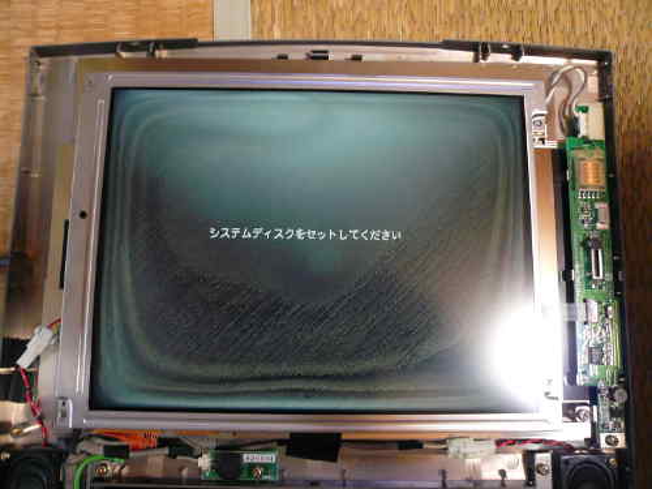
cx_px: 326
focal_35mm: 28
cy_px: 244
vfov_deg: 49.7
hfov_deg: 63.4
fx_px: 527
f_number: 2.8
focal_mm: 4.6
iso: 200
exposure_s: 1/6
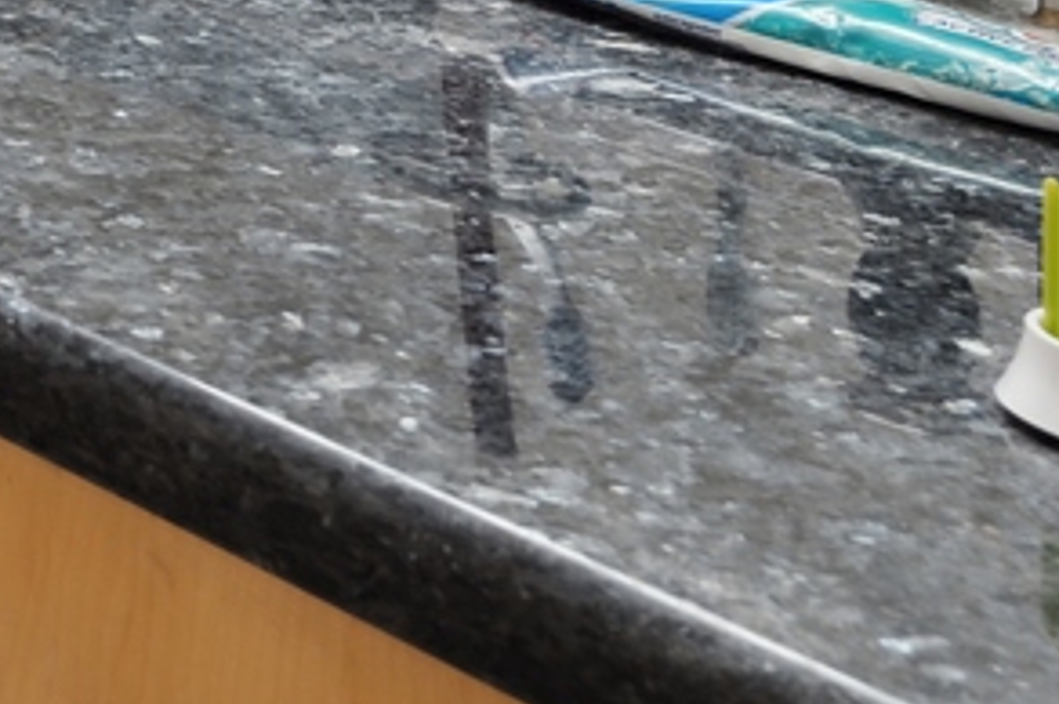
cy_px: -969
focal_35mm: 100
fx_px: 2938
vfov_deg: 11.4
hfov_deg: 15.5
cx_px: -1171
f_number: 8
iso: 320
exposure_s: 1/1.25
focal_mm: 18
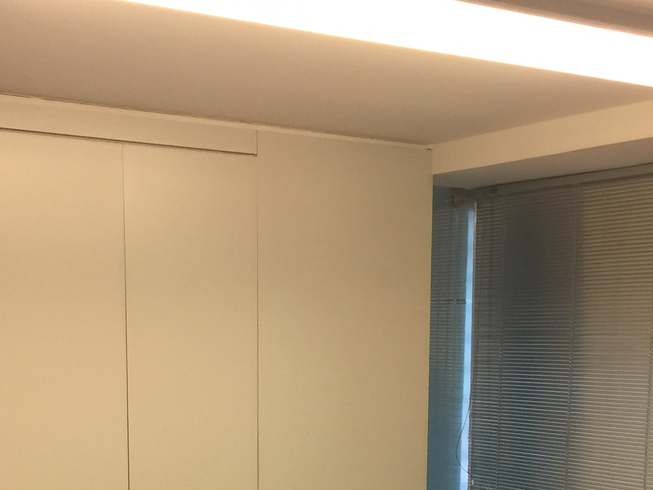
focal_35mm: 65
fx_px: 1226
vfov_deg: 21.4
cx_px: 345
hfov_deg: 29.8
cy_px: 543
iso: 100
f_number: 2.2
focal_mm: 4.15
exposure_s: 1/17
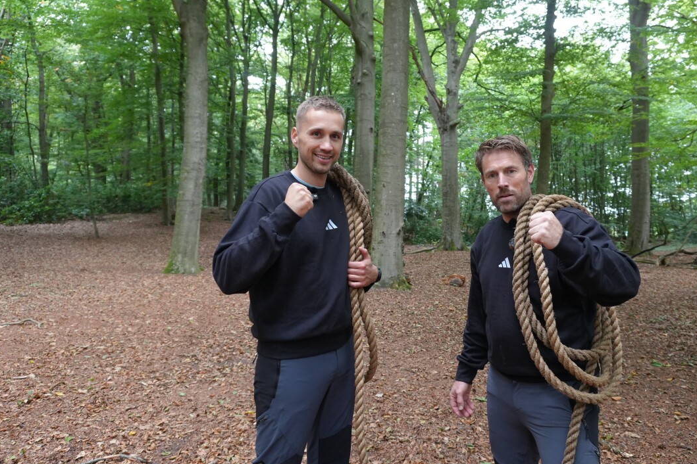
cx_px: 407
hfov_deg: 63.3
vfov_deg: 44.8
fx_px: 561
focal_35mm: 29
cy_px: 196
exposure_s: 1/160
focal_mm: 16
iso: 1250
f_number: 4
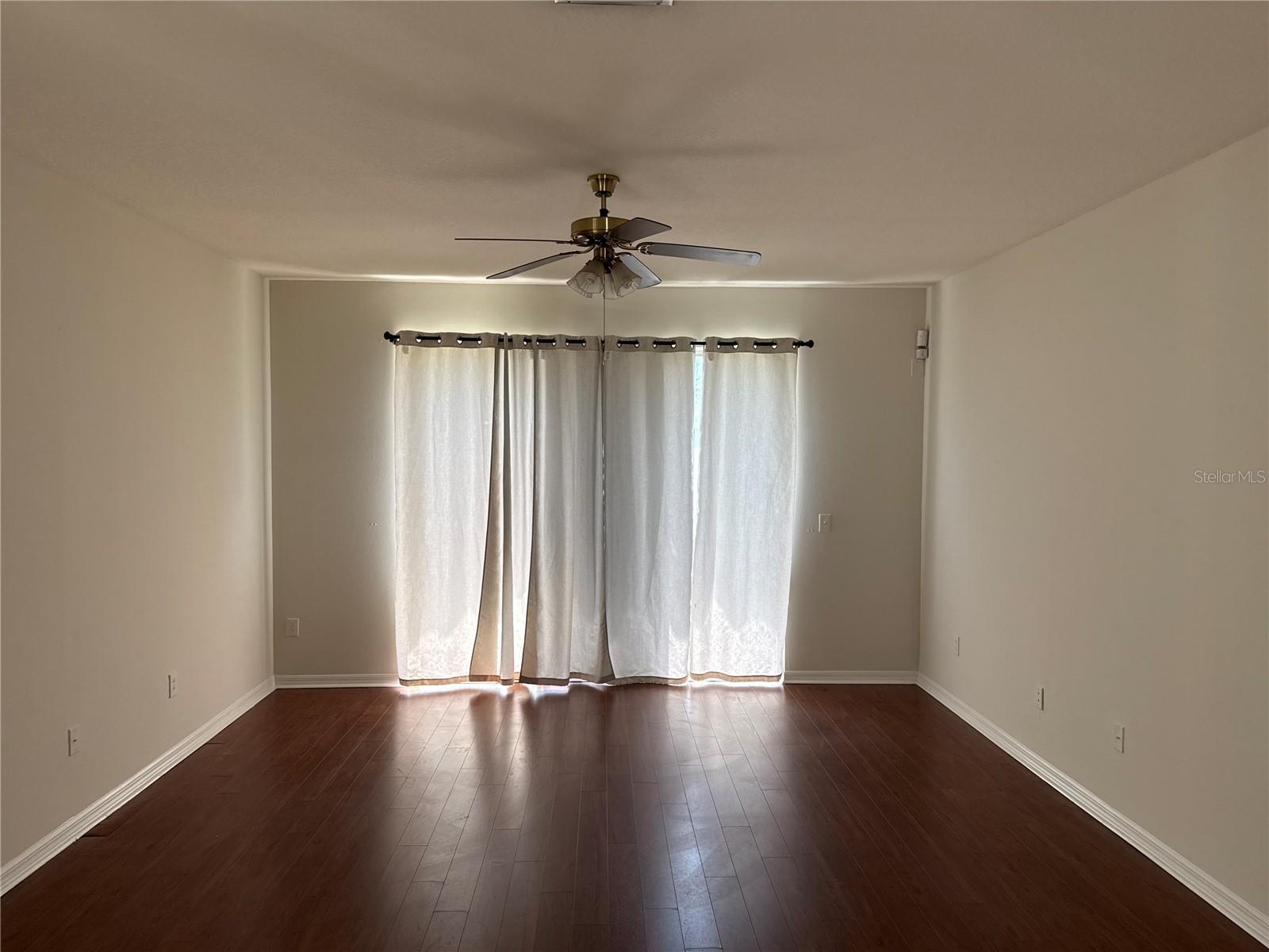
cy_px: 476
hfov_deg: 71.6
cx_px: 634
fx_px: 880
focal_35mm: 24
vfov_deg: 56.8
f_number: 1.78
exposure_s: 1/127
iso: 100
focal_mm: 6.76
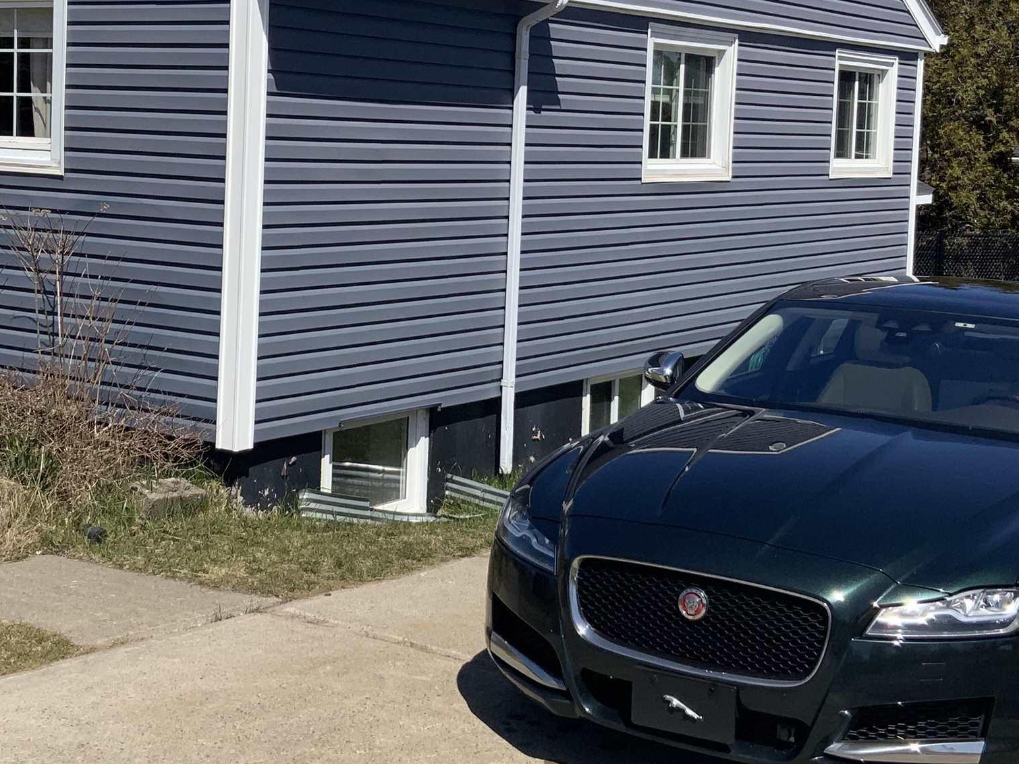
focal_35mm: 59
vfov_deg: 24.6
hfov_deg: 32.7
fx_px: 1737
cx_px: 441
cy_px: 227
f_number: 1.8
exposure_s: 1/2320
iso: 16
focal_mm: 3
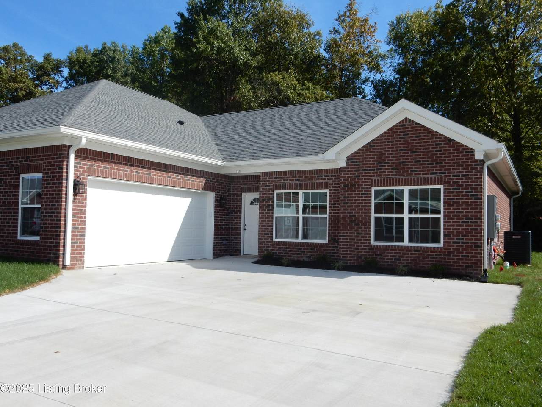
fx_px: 470
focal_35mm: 30
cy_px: 204
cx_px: 271
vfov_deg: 46.8
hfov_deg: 60.0
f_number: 4
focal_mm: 5.4
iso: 125
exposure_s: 1/1250
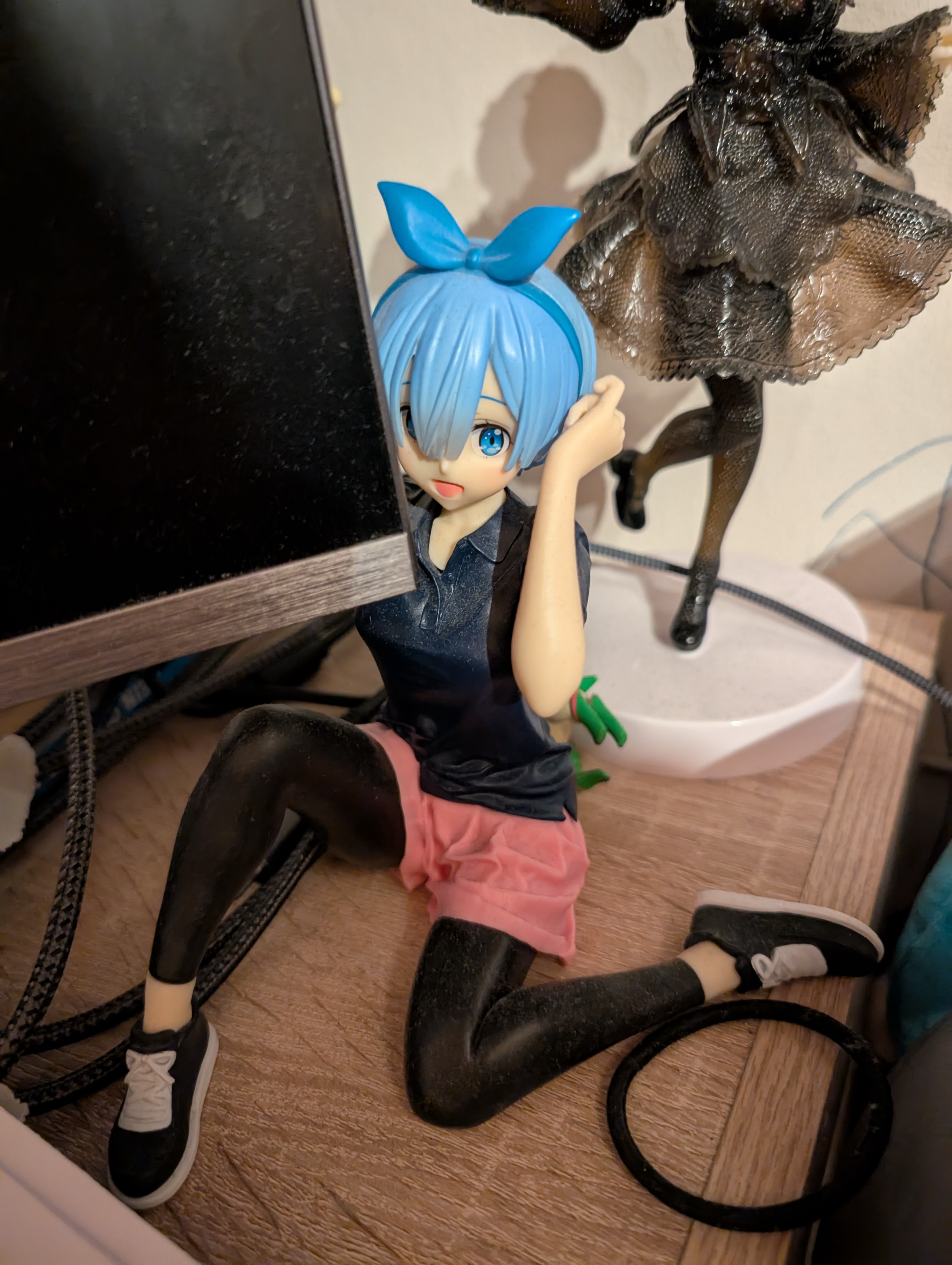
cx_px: 476
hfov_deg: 56.9
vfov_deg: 71.5
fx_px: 878
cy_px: 632
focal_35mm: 24
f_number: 1.68
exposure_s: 1/25
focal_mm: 6.9
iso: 1350
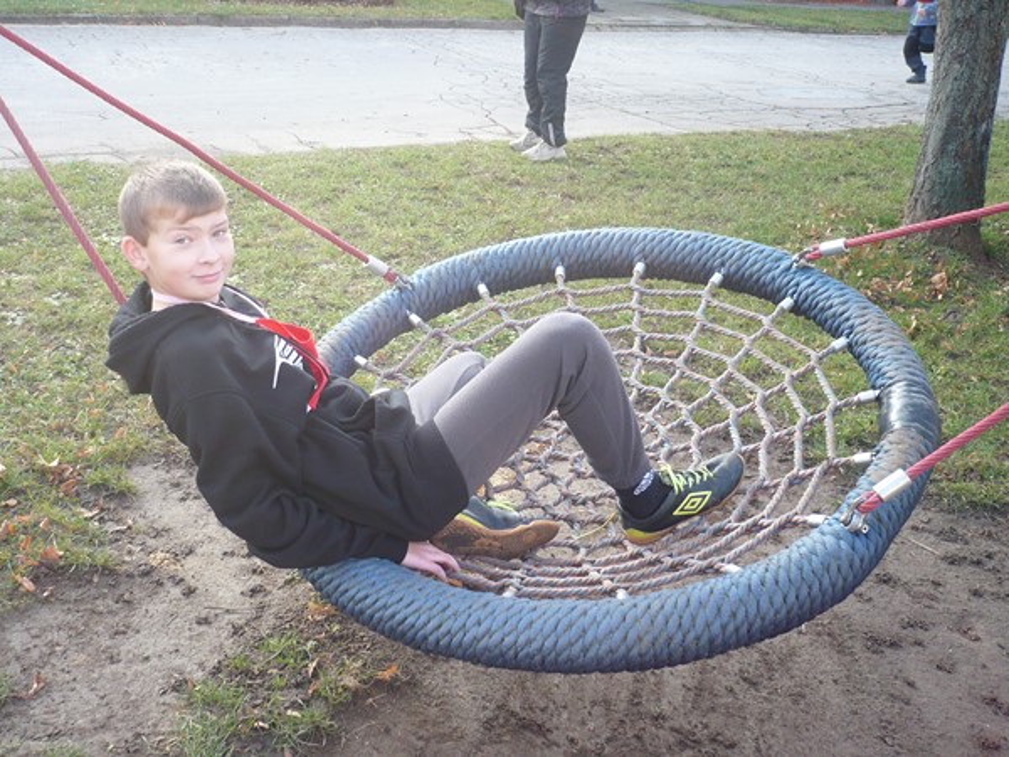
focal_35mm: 40
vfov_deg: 36.0
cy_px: 378
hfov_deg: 46.8
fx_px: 1166
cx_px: 504
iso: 160
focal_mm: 6.6
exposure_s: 1/125
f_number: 3
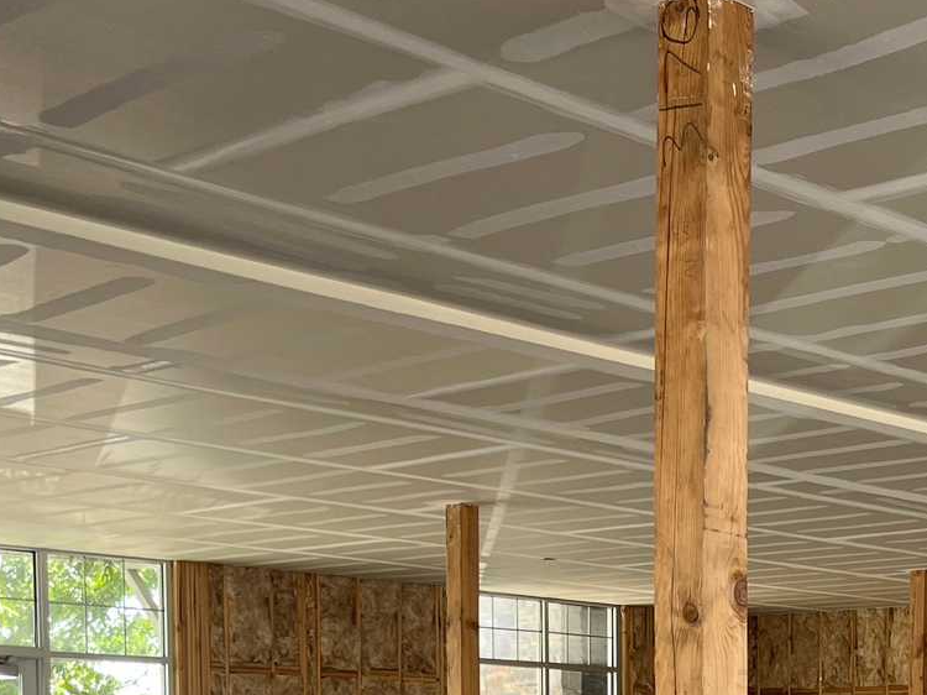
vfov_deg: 19.0
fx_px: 1901
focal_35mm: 71
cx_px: 817
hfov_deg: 26.6
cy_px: 924
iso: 50
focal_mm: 5.1
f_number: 1.6
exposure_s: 1/121
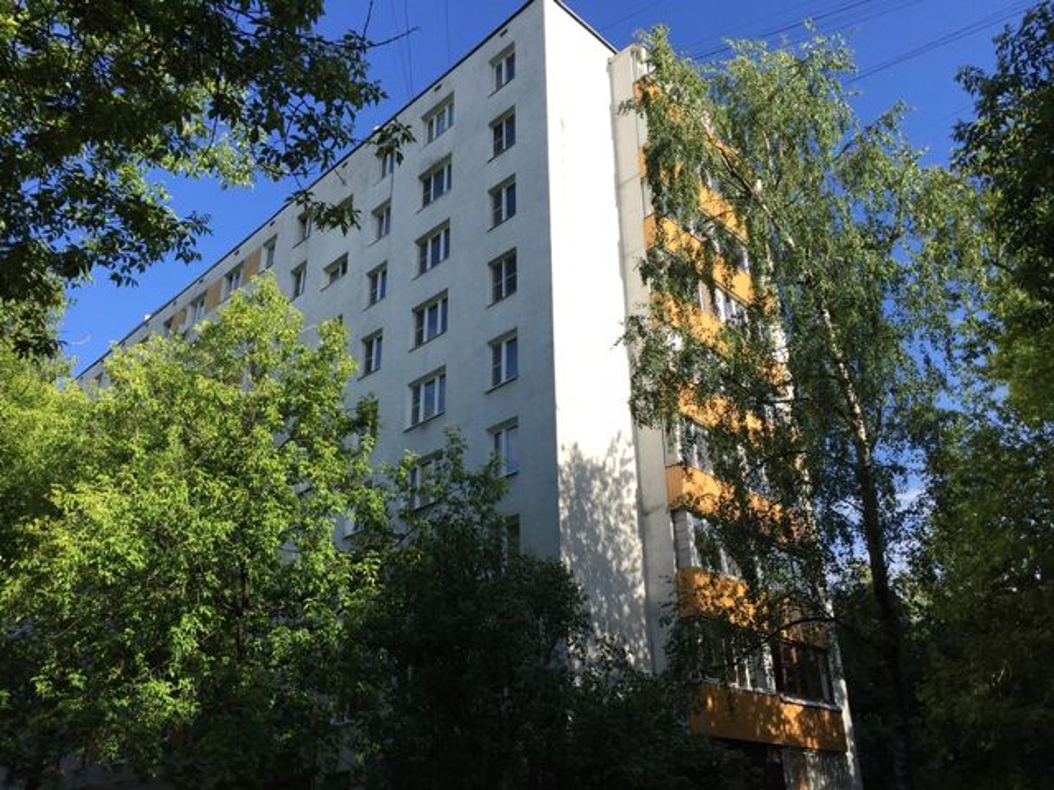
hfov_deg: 61.7
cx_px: 527
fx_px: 883
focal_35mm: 29
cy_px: 395
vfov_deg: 48.2
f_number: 2.2
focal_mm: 4.15
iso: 32
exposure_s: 1/1522
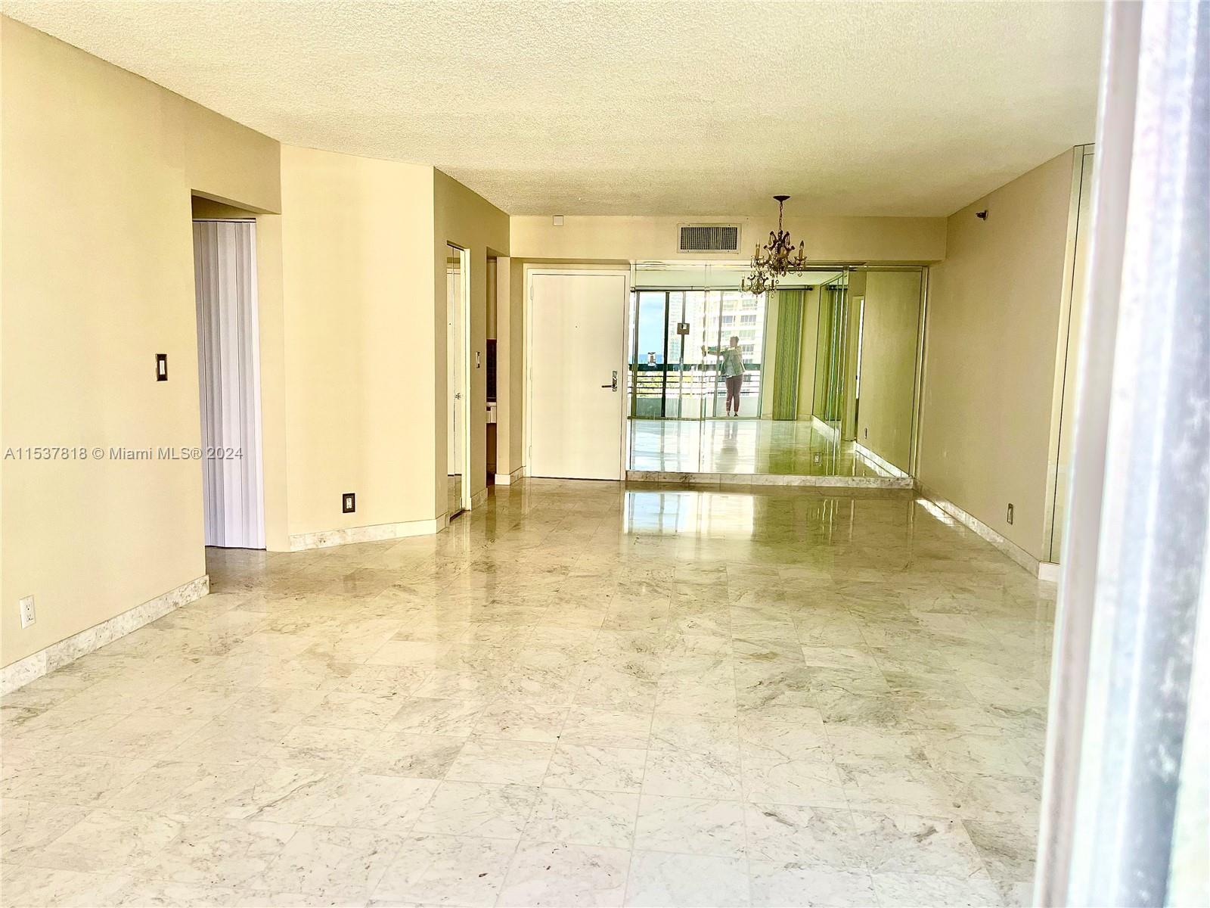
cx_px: 605
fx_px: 909
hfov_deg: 67.3
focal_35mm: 26
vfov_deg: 53.1
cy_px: 454
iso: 40
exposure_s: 1/209
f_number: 1.6
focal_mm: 5.1
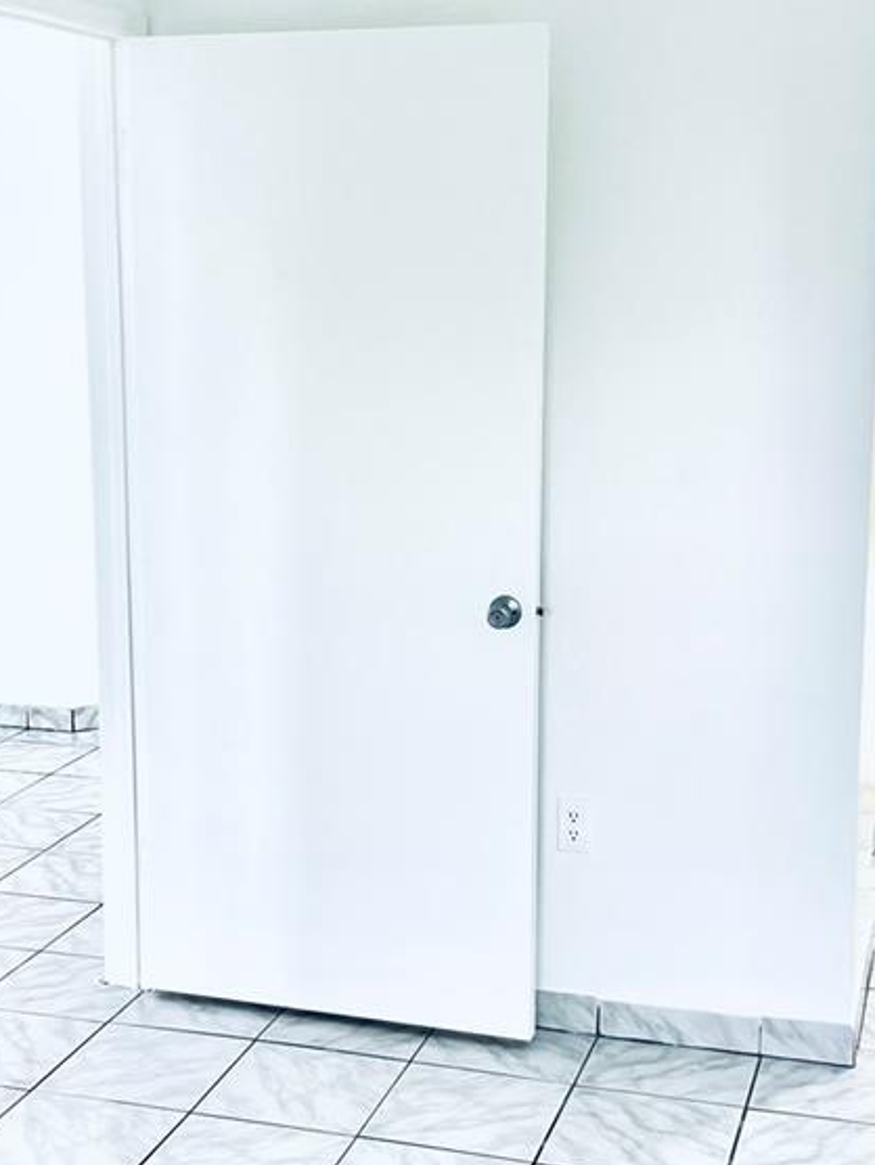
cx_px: 394
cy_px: 569
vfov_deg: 34.3
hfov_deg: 26.1
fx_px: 1887
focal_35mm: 56
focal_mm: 5.1
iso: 50
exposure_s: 1/120
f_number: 1.6
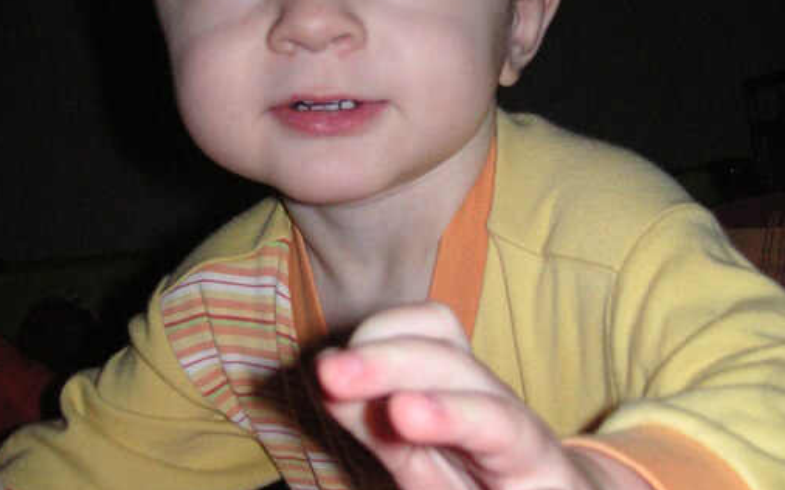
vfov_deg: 20.9
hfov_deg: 33.0
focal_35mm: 62
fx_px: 1326
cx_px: 406
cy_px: 223
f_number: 2.8
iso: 160
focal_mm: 6.1
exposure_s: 1/45
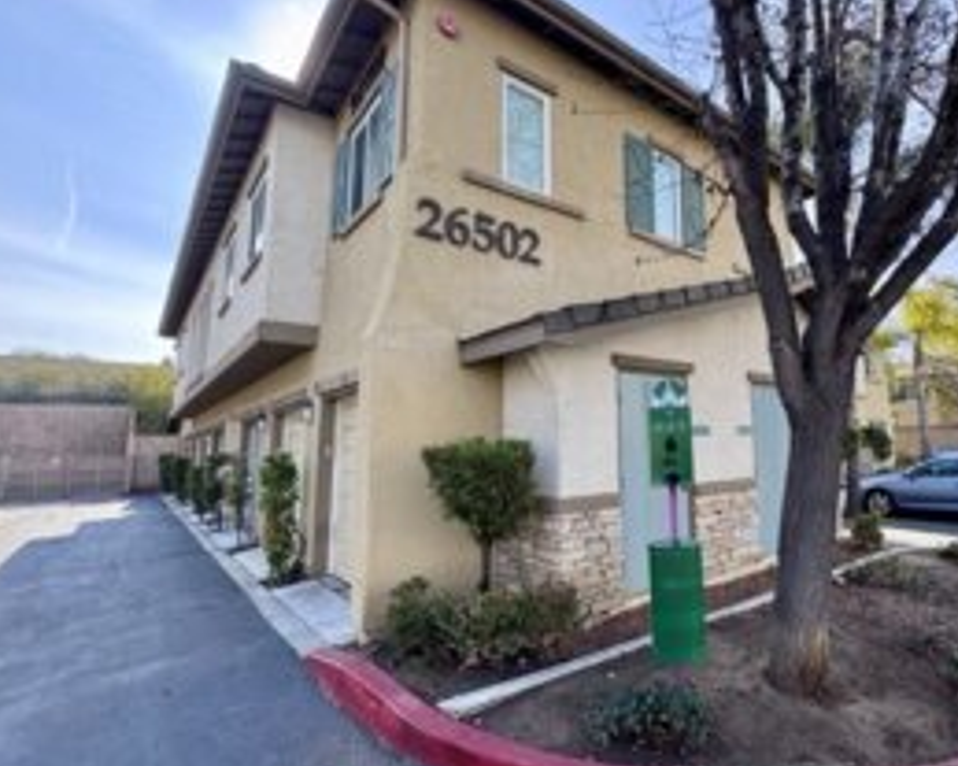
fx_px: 539
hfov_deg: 80.2
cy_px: 377
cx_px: 647
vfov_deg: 70.8
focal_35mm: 19
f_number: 2.2
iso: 40
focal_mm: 2.22
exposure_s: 1/467
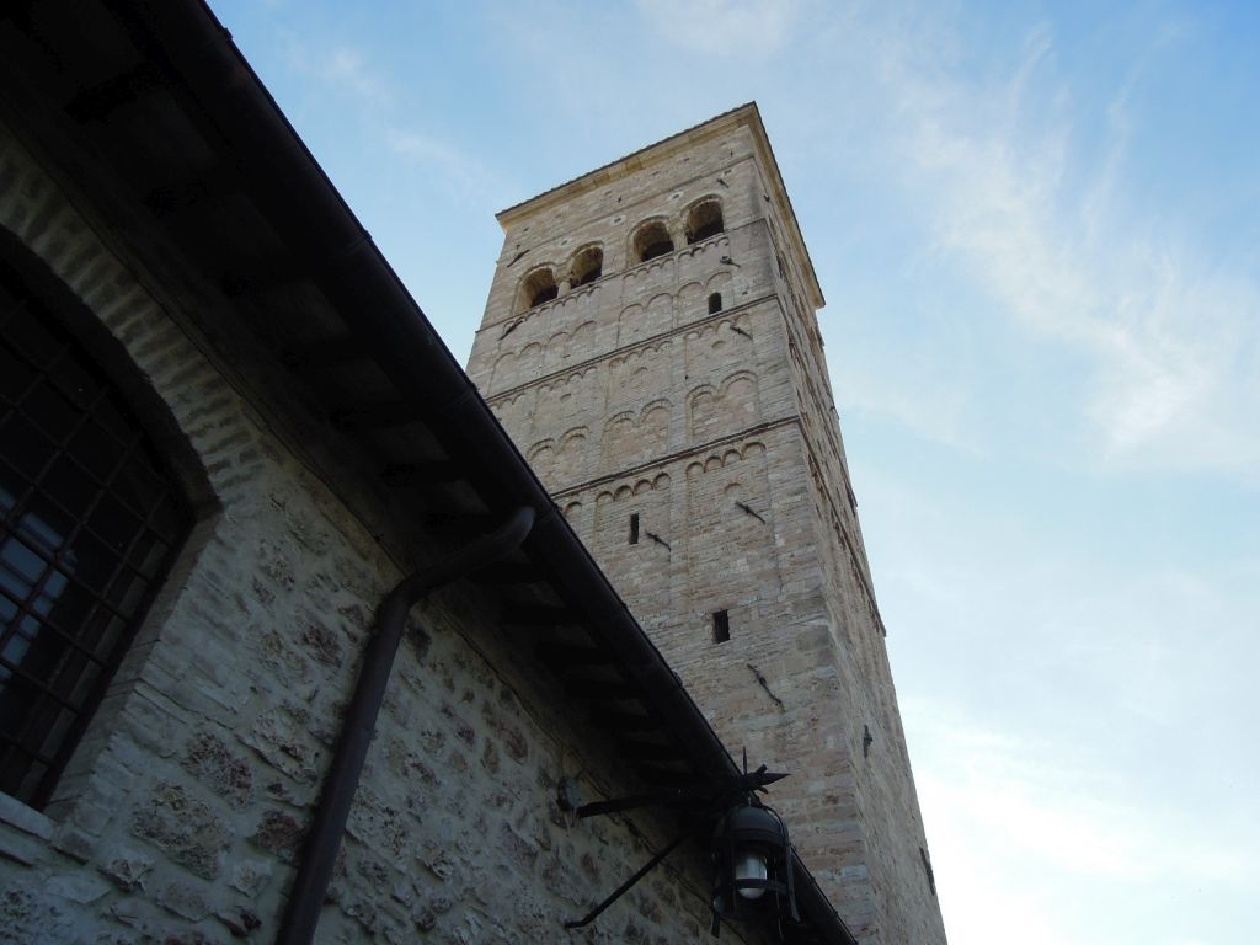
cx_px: 630
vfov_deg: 56.8
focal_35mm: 24
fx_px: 874
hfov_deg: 71.6
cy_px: 472
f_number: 2.8
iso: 160
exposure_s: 1/800
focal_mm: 4.3
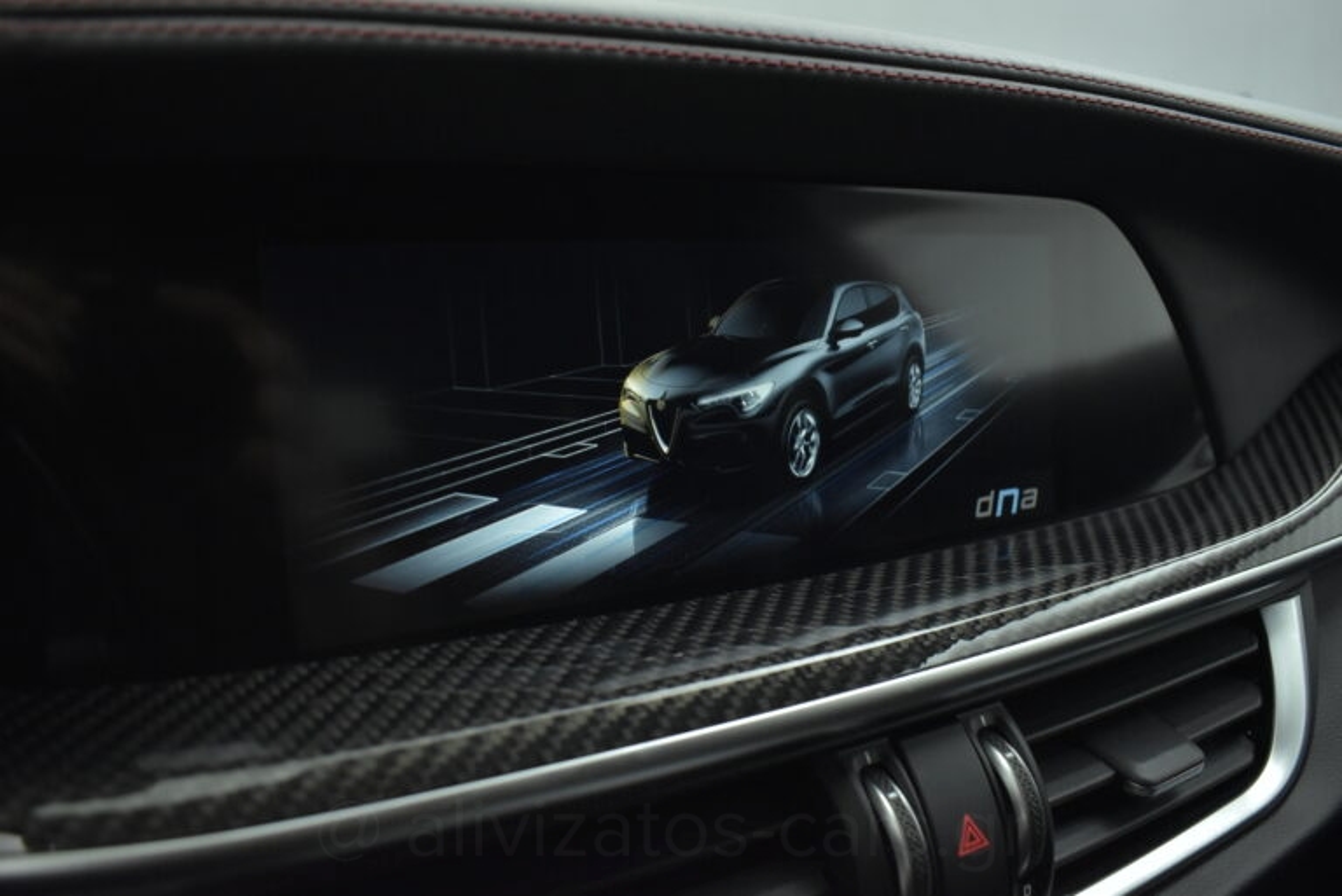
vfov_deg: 48.0
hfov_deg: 67.4
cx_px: 671
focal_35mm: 27
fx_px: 1007
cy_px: 448
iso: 1600
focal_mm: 18
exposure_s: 1/80
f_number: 3.5
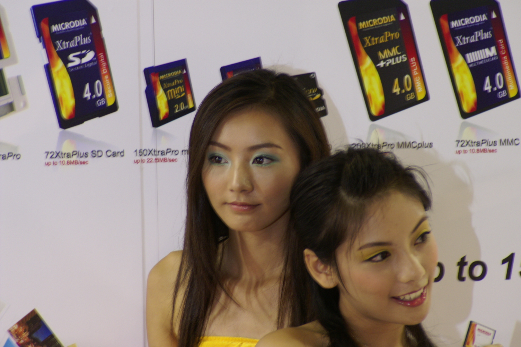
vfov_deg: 5.1
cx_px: 260
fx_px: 3904
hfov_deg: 7.6
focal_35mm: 270
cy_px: 174
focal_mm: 180
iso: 400
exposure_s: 1/15
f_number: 5.6
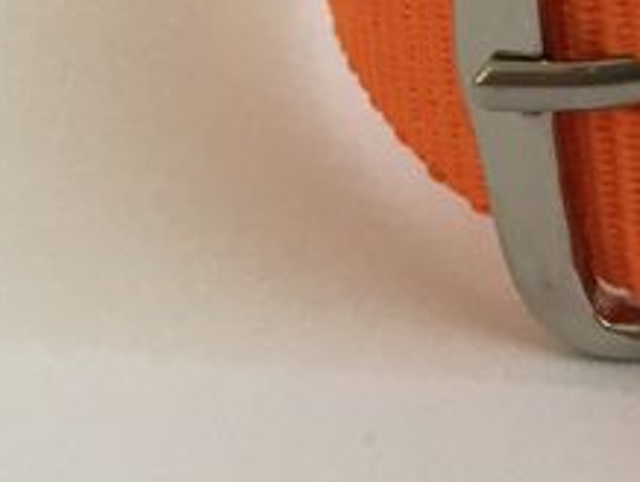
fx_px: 2462
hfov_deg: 13.2
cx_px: 1192
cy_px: -173
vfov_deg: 10.9
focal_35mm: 133
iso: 100
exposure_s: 1/33
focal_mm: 4.15
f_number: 2.2
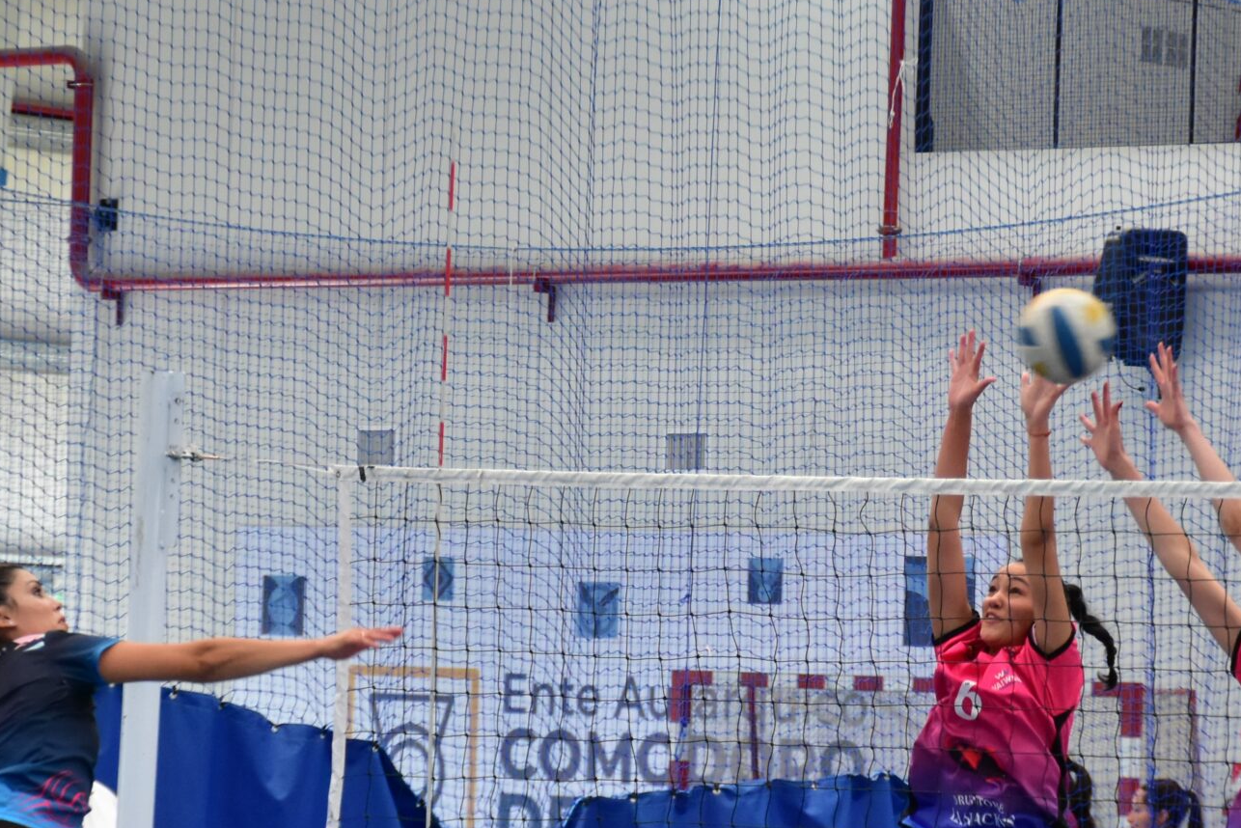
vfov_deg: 7.0
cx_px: 706
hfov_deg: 10.4
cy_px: 780
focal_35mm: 197
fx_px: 6792
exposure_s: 1/500
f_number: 5.6
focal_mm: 66
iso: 2000
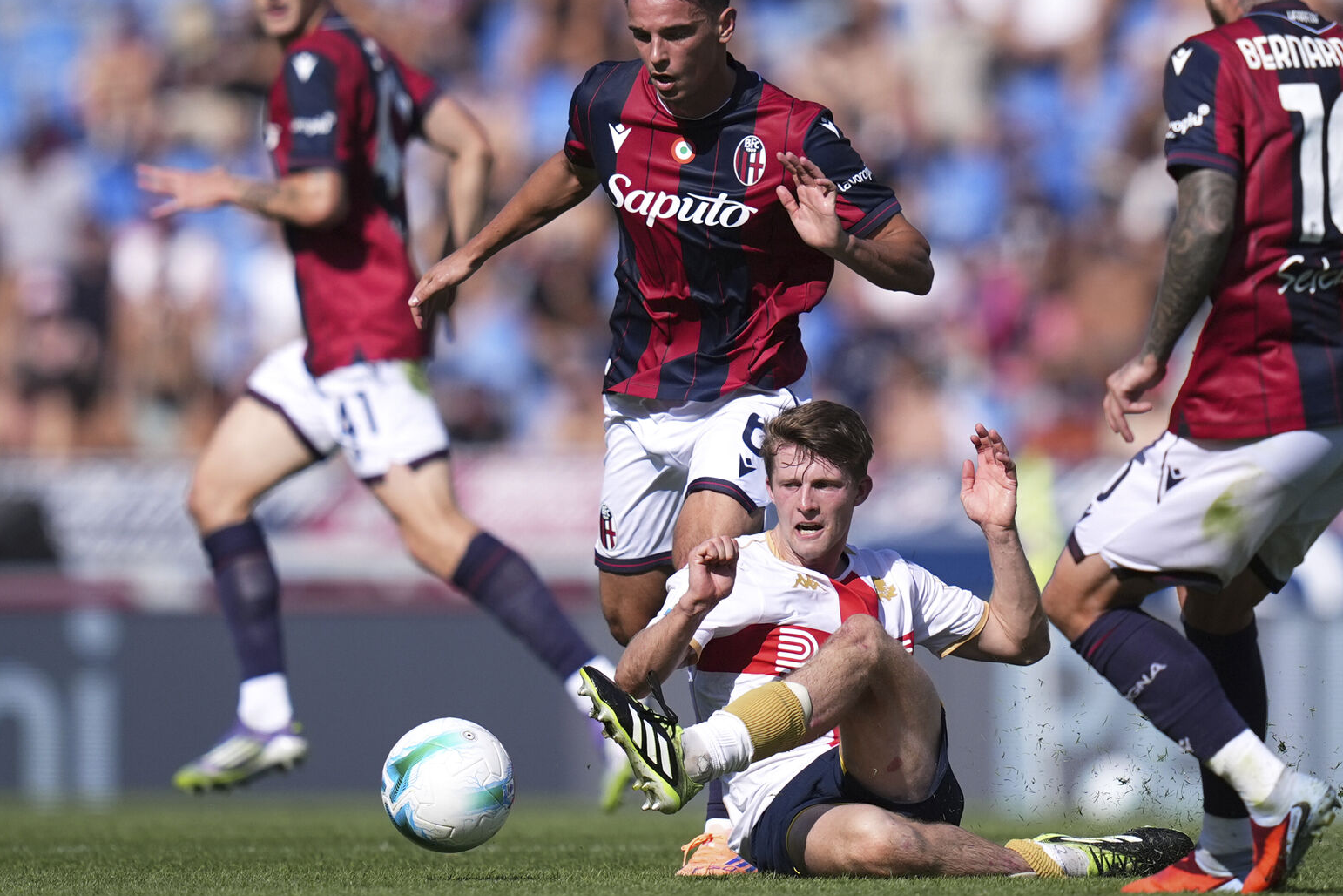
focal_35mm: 498
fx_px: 18577
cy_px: 371
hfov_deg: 4.1
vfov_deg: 2.8
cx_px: 834
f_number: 3.2
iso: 400
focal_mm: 400
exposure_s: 1/10000
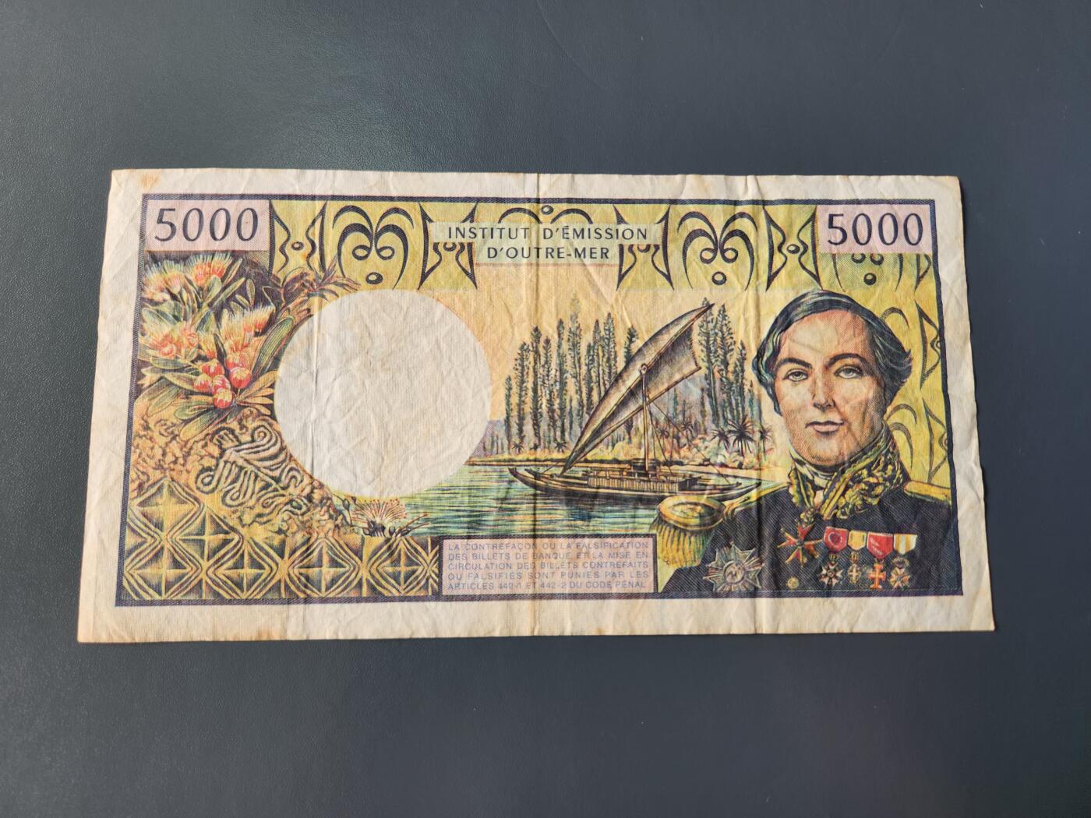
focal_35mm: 23
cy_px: 409
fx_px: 725
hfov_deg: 73.9
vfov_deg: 58.9
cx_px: 546
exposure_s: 1/180
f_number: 1.8
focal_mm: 5.4
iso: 25
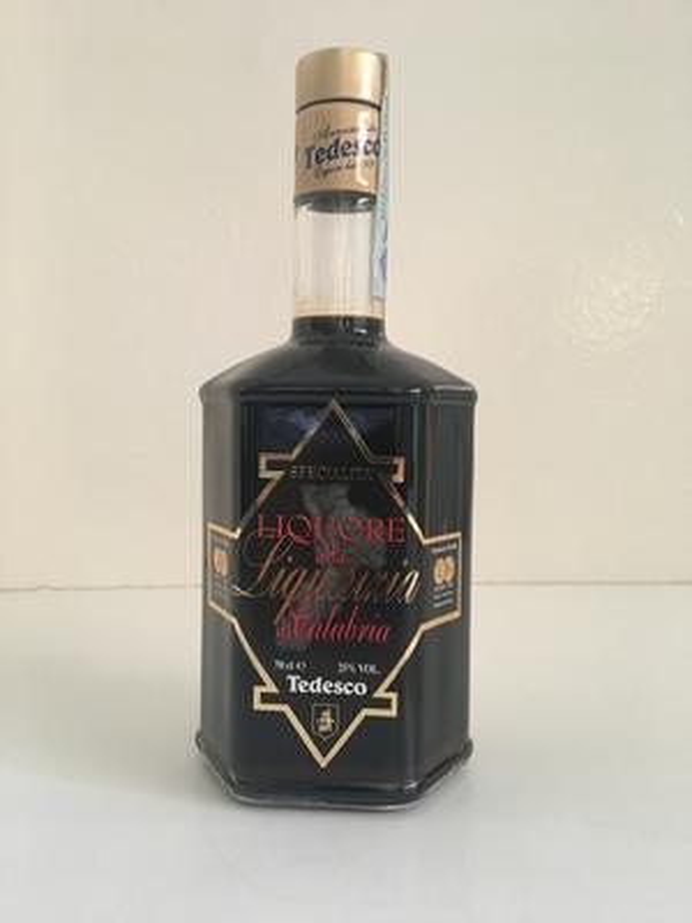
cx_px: 346
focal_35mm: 29
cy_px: 462
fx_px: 773
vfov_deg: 61.7
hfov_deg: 48.2
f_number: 2.2
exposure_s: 1/33
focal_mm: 4.15
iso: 160
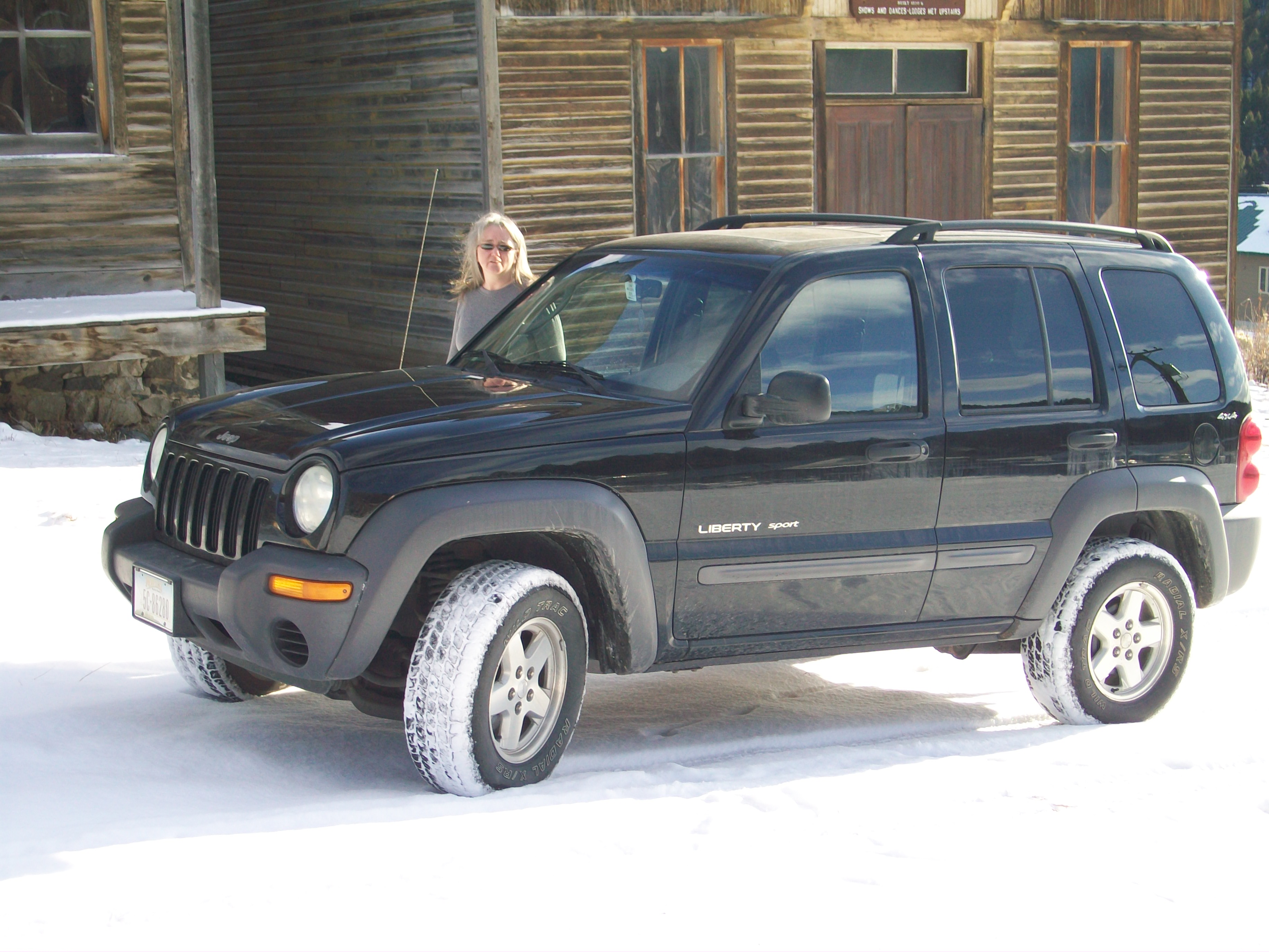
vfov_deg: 23.7
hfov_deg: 31.2
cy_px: 476
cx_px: 634
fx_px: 2273
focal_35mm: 62
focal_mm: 11
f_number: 4.1
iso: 64
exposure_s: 1/160
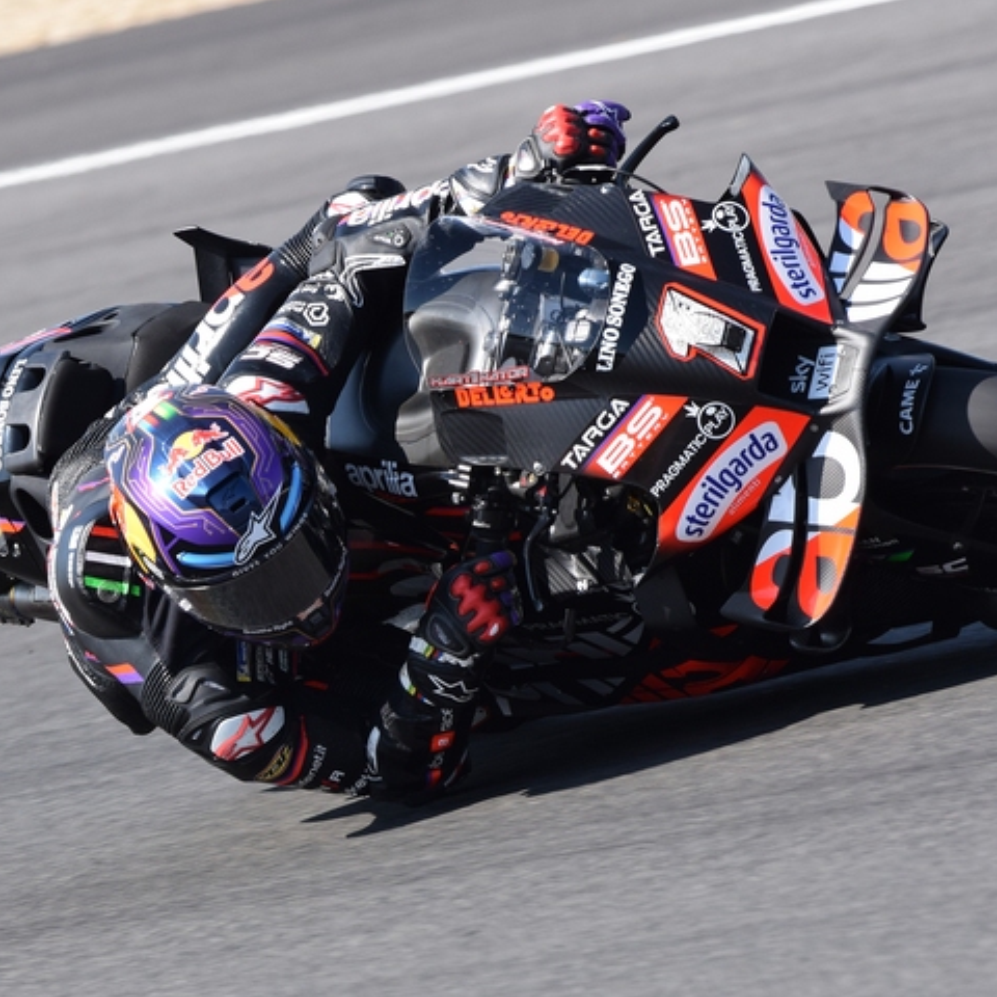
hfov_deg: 2.1
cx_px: 534
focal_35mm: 849
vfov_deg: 2.1
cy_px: 462
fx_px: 27665
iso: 400
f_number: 5.6
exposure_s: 1/1250
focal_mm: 400
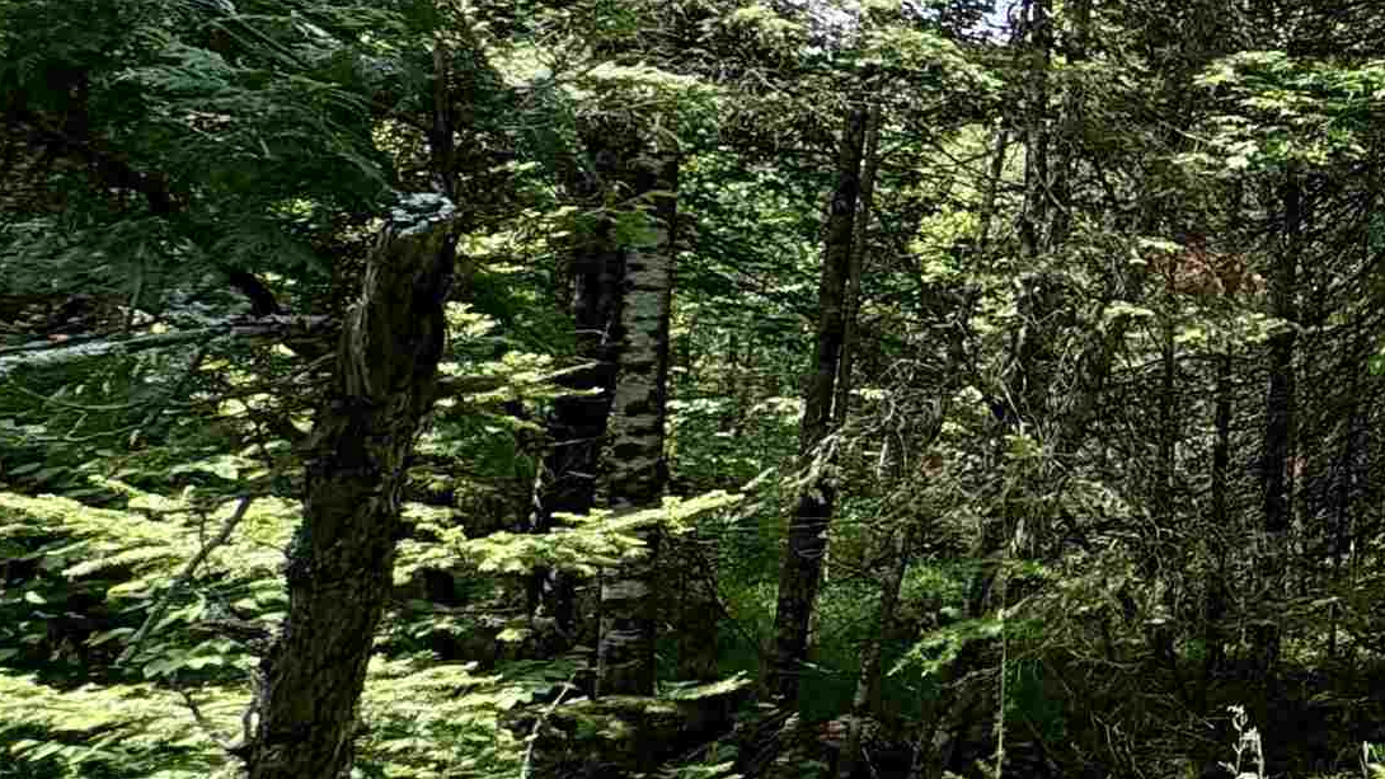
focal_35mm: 43
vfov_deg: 27.6
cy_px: 273
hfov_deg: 31.5
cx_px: 1938
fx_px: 1579
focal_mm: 2.22
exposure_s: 1/249
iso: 40
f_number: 2.2
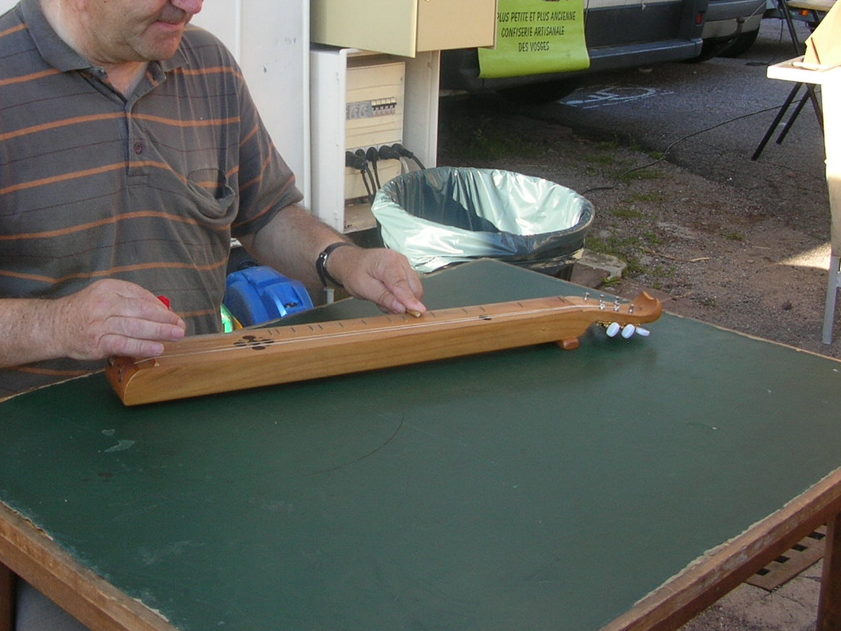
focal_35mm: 55
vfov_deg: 26.5
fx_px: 1337
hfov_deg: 34.8
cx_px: 334
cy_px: 221
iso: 50
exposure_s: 1/142
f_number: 2.8
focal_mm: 5.8
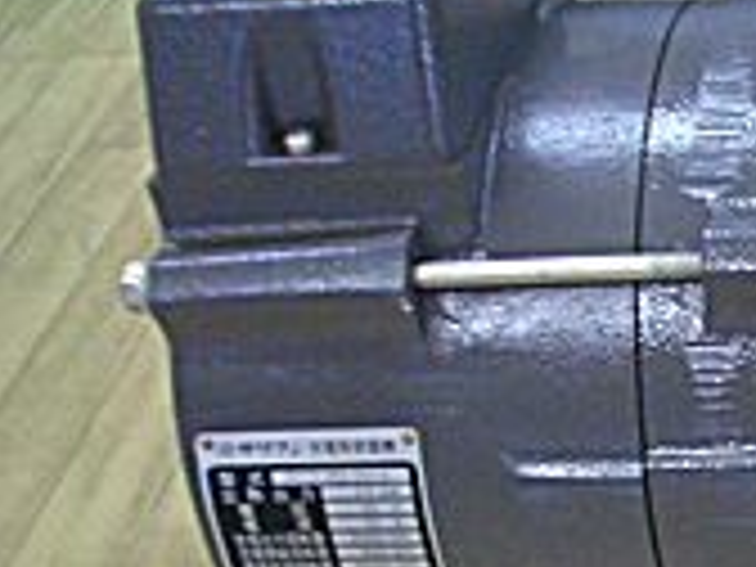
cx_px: 1076
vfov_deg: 14.5
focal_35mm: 100
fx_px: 2184
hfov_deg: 17.9
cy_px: 603
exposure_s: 1/50
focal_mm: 5.8
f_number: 2.6
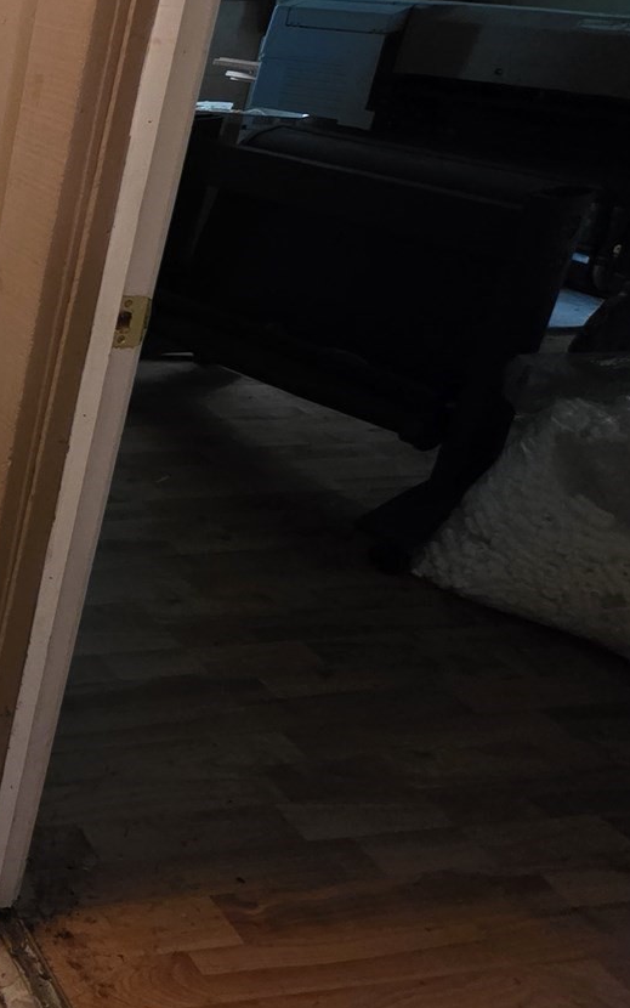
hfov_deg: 24.1
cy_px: 238
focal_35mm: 34
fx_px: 934
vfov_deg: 53.8
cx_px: -421
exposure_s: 1/60
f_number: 1.9
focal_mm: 2.2
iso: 800
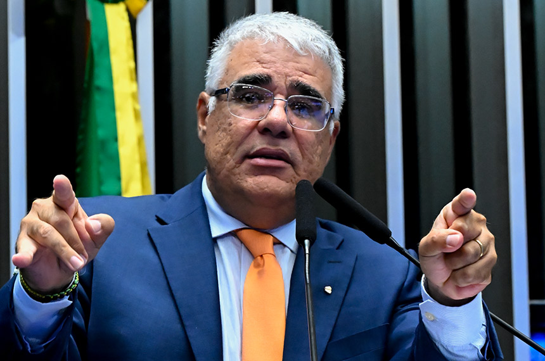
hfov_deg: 19.5
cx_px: 272
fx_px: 1587
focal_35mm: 105
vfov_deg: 13.0
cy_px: 180
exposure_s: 1/100
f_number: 5
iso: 6400
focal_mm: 70
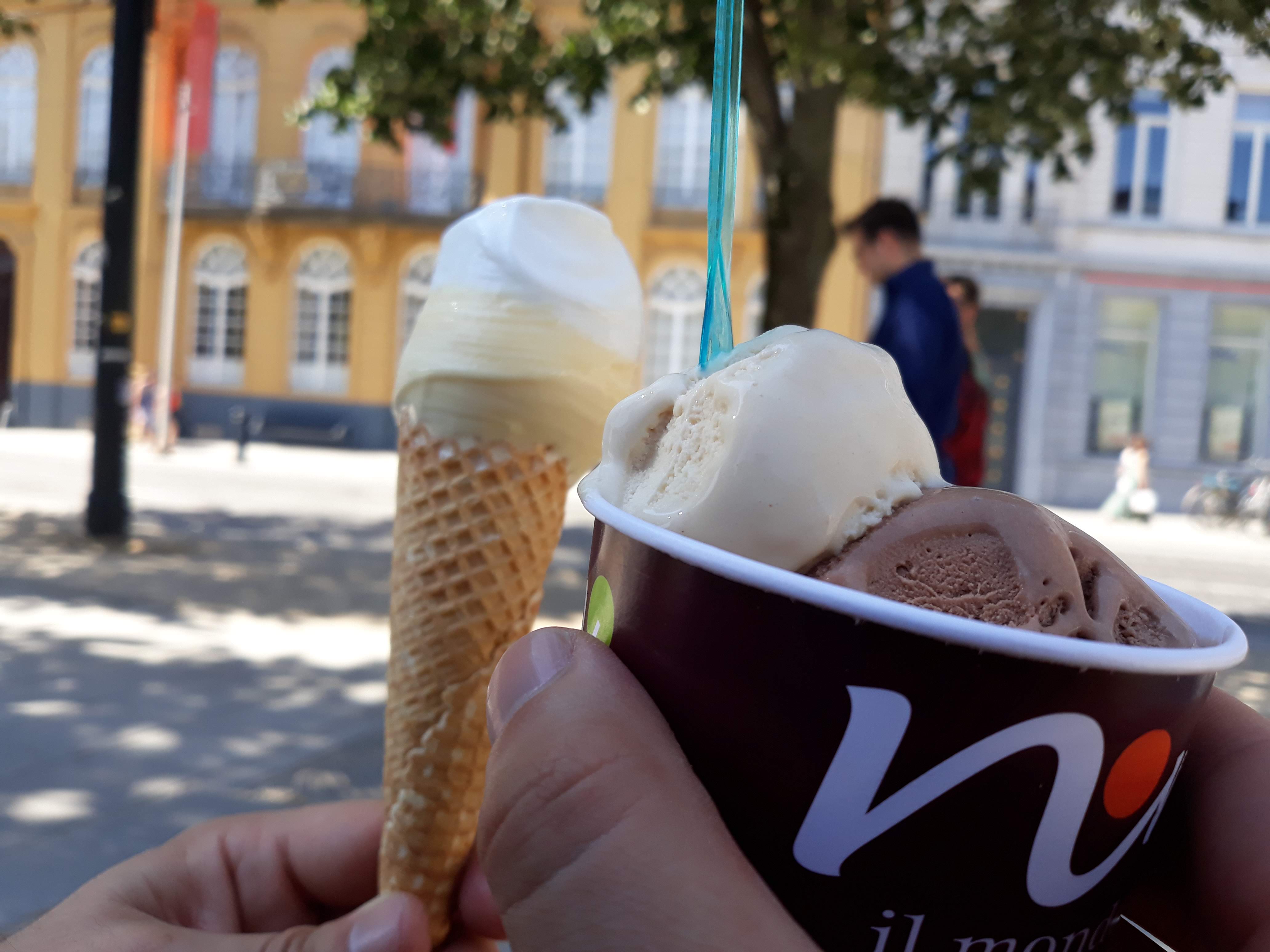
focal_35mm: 27
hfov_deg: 65.3
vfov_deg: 51.4
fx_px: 991
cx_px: 635
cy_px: 476
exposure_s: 1/421
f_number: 1.7
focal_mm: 3.71
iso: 40
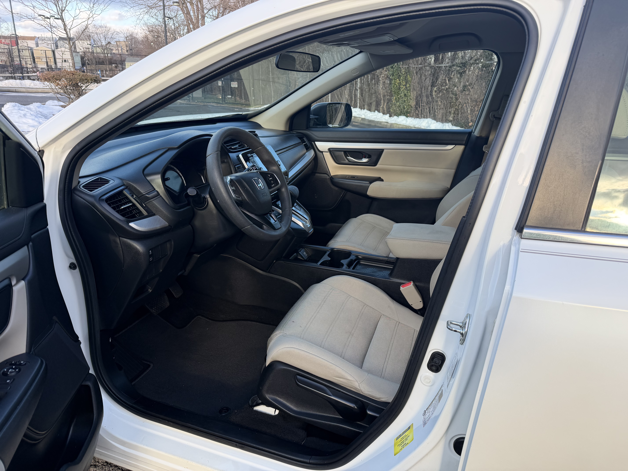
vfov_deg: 56.8
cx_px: 314
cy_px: 236
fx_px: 435
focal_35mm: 24
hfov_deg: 71.6
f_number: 1.78
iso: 80
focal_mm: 6.76
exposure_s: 1/397
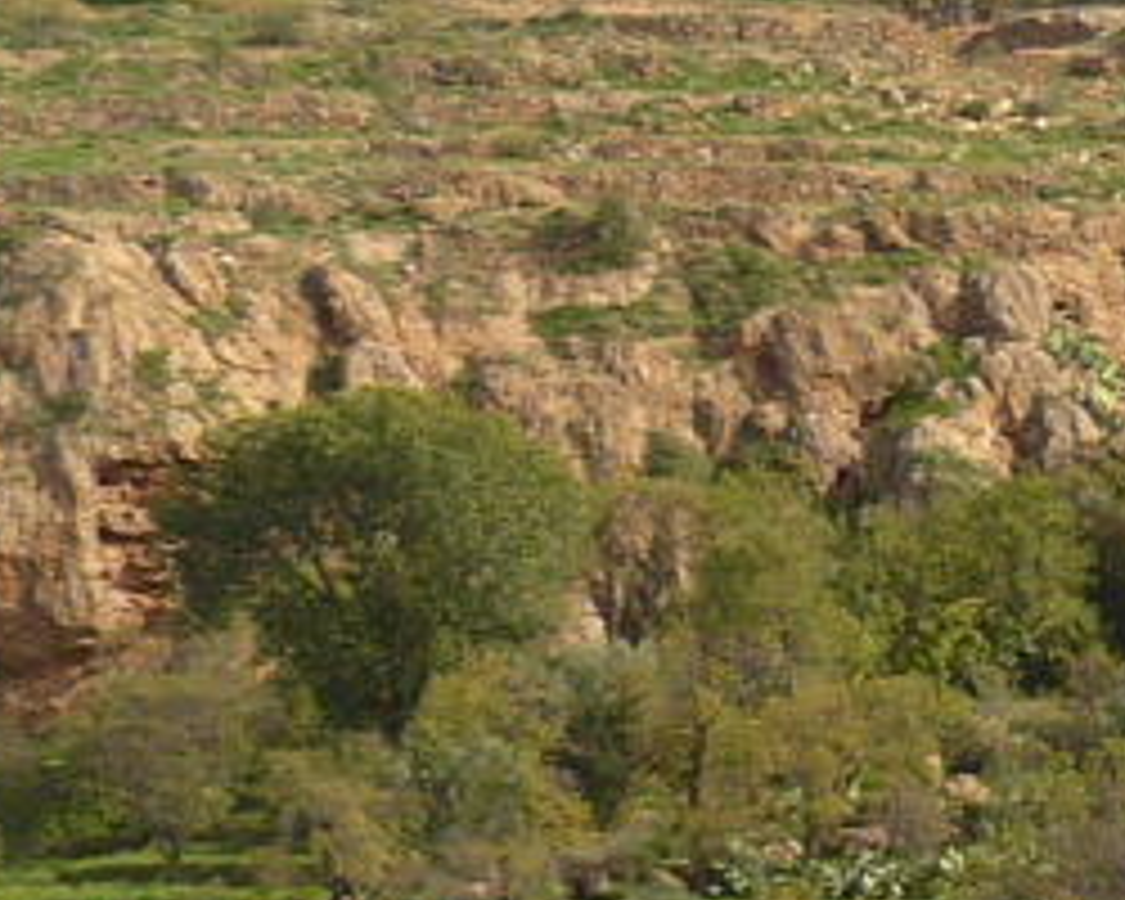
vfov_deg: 4.0
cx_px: 2596
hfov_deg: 4.9
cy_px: 590
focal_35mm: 383
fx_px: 12752
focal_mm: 11.4
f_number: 5
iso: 100
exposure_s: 1/250
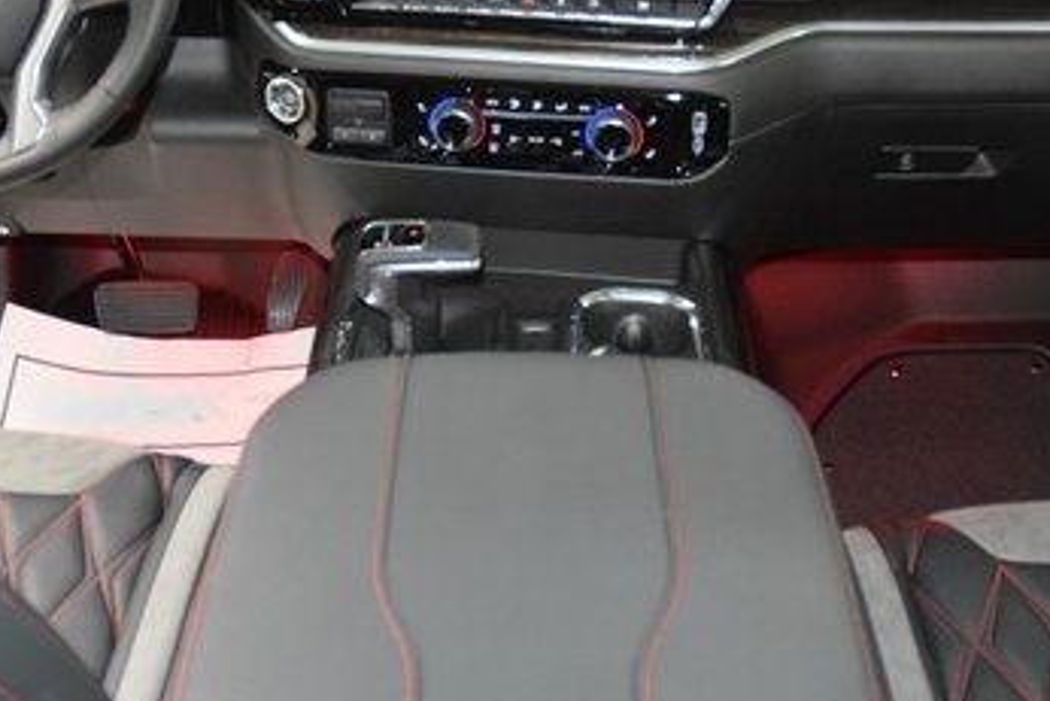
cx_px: 522
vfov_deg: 27.0
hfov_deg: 39.6
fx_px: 1459
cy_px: 278
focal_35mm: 50
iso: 3200
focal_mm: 18
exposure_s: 1/50
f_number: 3.5
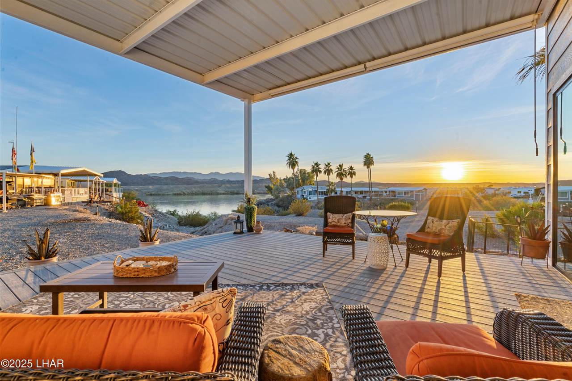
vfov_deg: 73.7
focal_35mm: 16
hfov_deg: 96.7
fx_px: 254
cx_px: 286
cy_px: 190
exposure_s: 1/20
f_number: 13
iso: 400
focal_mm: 16
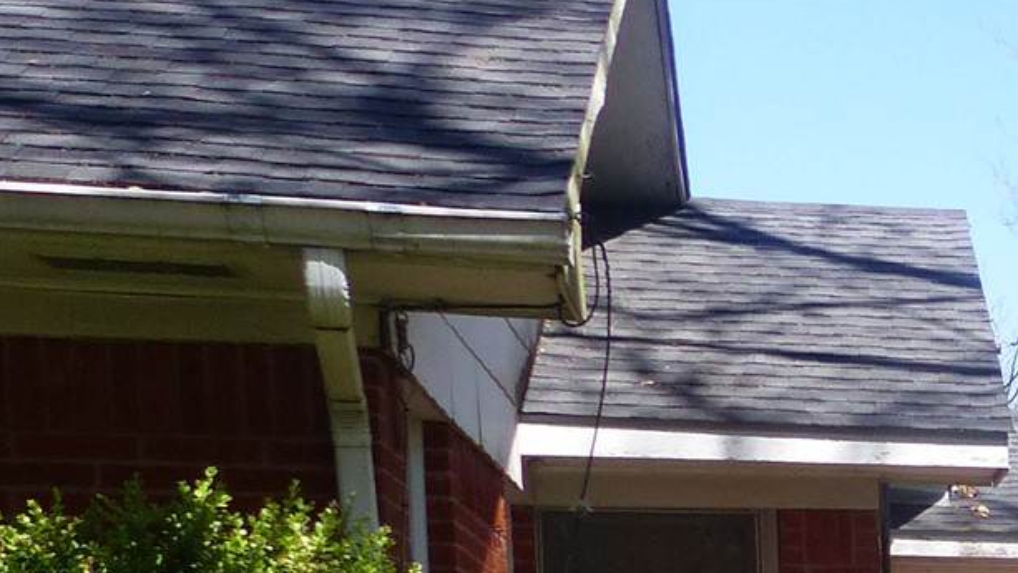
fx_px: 2457
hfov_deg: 19.5
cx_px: 1644
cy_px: 1025
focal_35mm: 91
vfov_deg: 12.2
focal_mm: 4.5
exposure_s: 1/400
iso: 100
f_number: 4
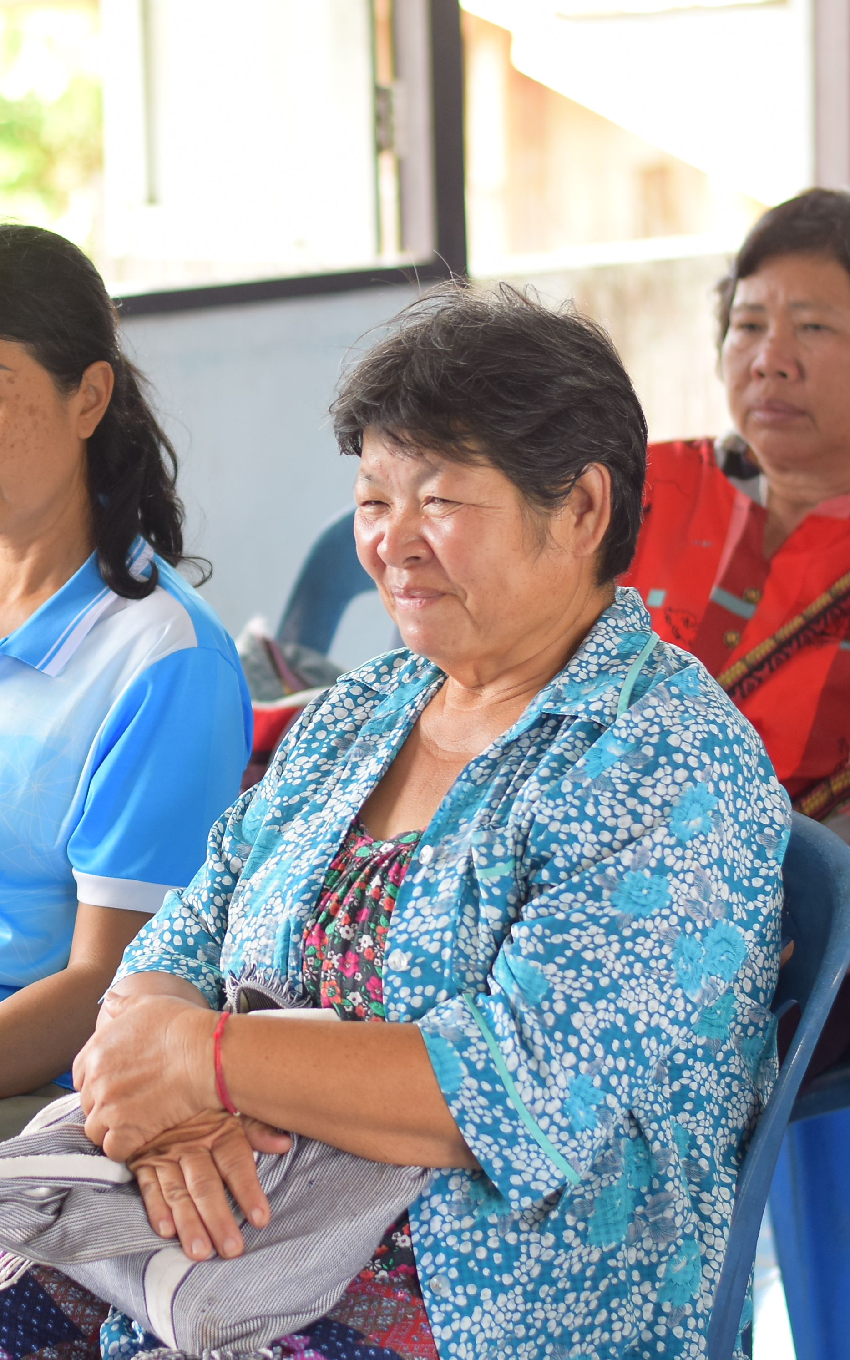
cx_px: 45
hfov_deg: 11.3
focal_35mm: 115
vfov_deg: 18.1
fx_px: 4263
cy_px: 678
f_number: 2.8
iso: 400
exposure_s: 1/250
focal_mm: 50
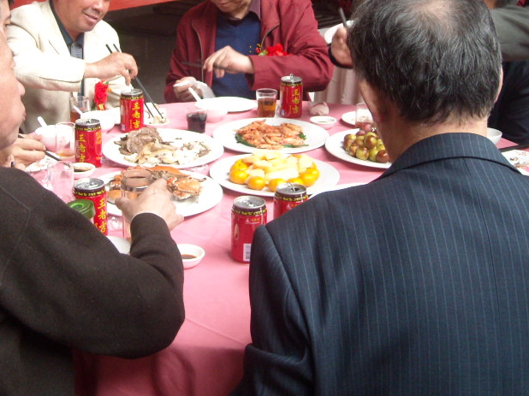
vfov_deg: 24.8
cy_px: 74
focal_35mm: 58
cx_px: 220
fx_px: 886
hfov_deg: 33.2
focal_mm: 5.7
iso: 191
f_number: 2.8
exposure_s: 1/60
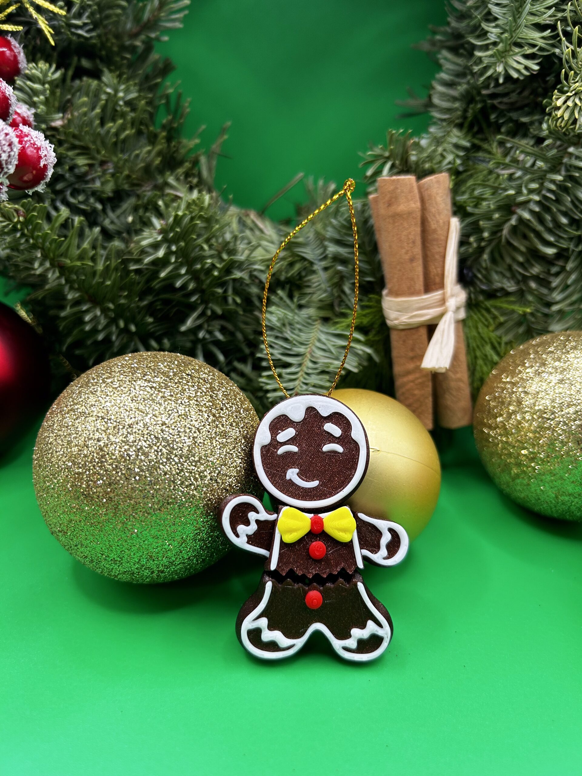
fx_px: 583
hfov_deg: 53.1
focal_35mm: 26
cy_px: 388
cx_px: 291
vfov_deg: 67.3
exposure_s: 1/121
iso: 80
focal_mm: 5.7
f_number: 1.5
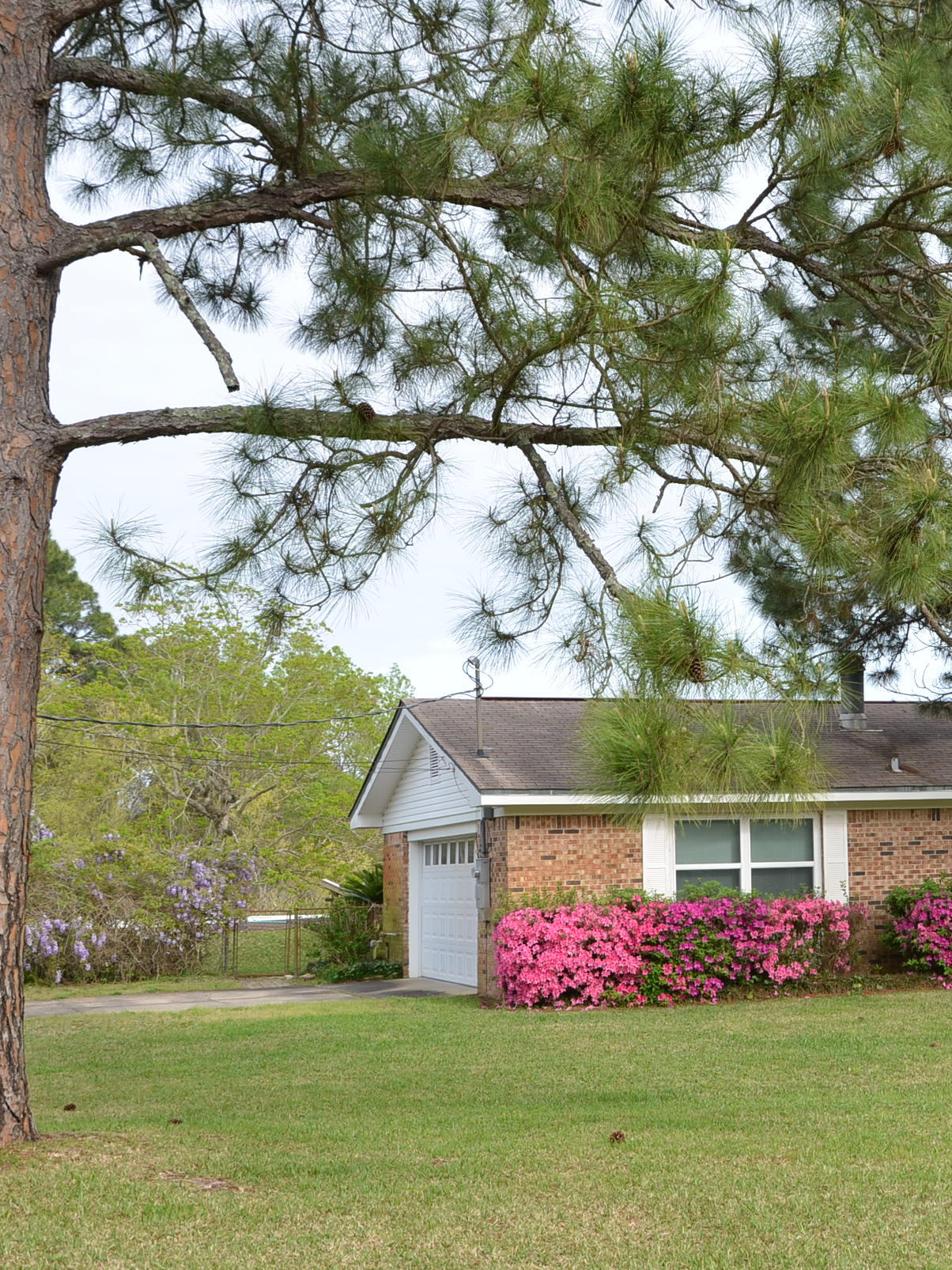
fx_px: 1944
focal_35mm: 53
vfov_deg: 36.2
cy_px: 641
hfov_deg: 26.6
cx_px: 854
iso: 200
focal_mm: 24
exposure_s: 1/250
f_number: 8
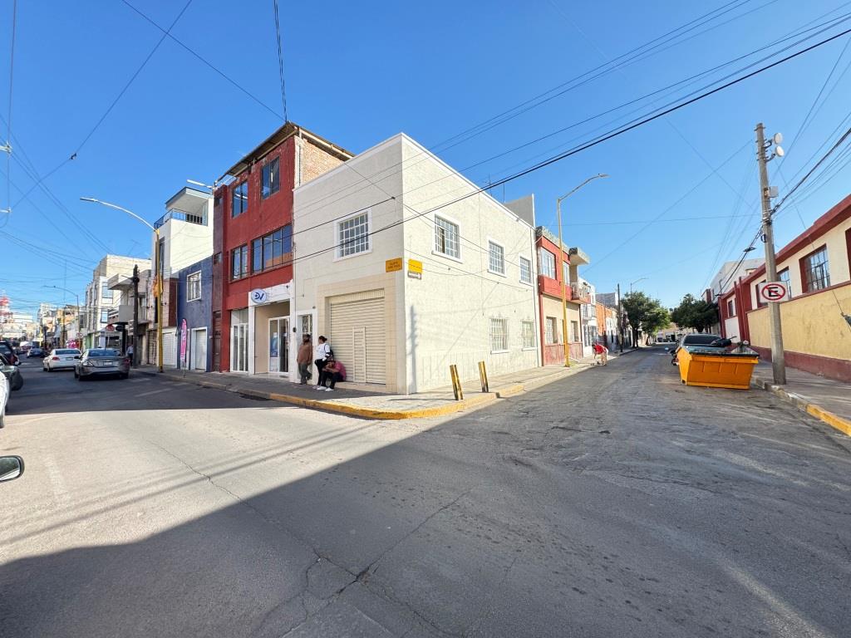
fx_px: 344
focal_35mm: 14
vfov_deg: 85.7
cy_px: 319
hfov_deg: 102.1
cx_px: 426
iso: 40
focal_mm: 2.22
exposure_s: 1/537
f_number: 2.2
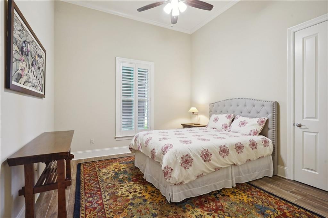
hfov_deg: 93.3
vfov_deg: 70.3
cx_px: 164
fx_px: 155
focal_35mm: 17
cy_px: 109
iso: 800
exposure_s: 1/8
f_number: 11
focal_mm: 17
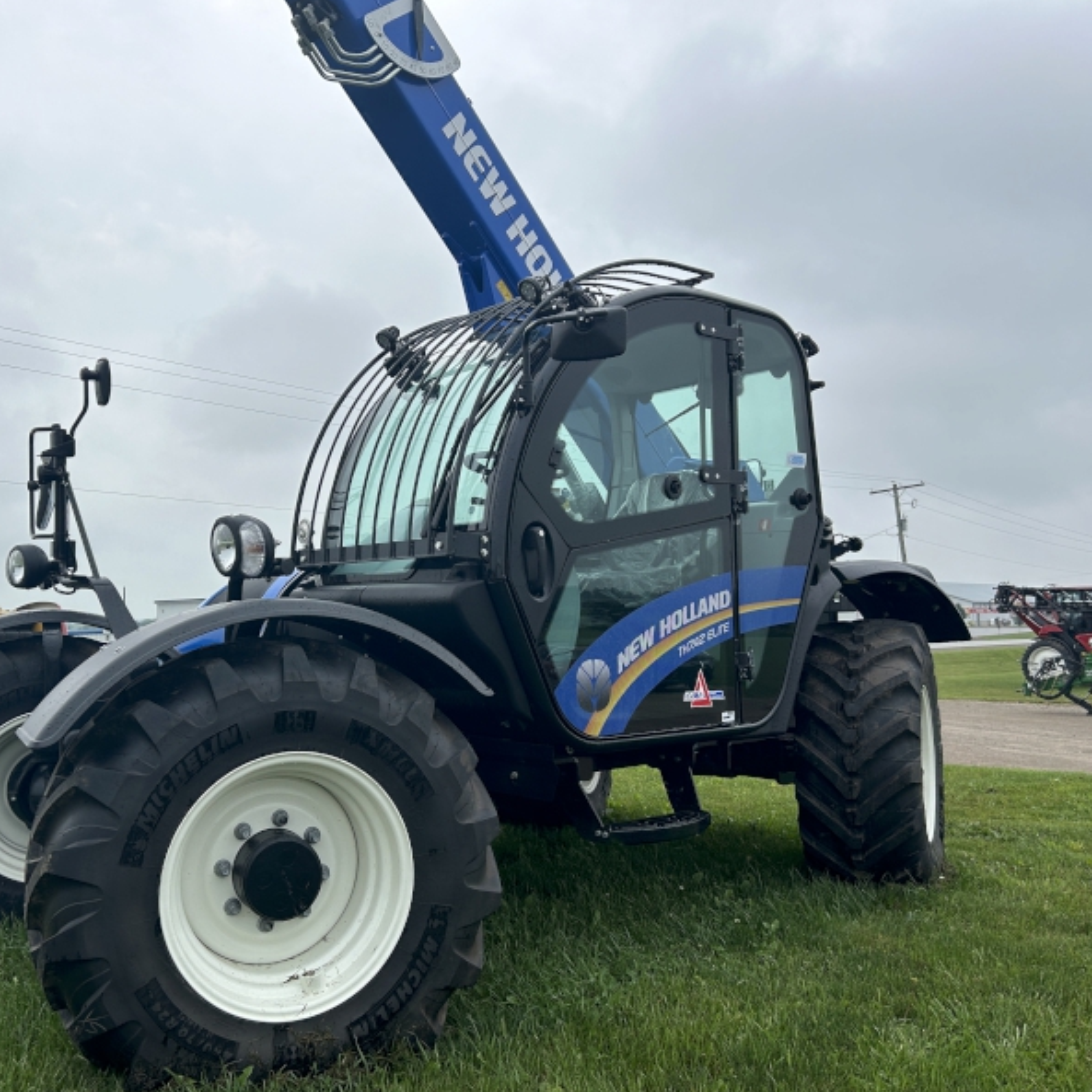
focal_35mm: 31
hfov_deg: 51.9
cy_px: 547
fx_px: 1106
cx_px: 400
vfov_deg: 52.5
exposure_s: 1/2457
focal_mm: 5.7
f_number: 1.5
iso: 50
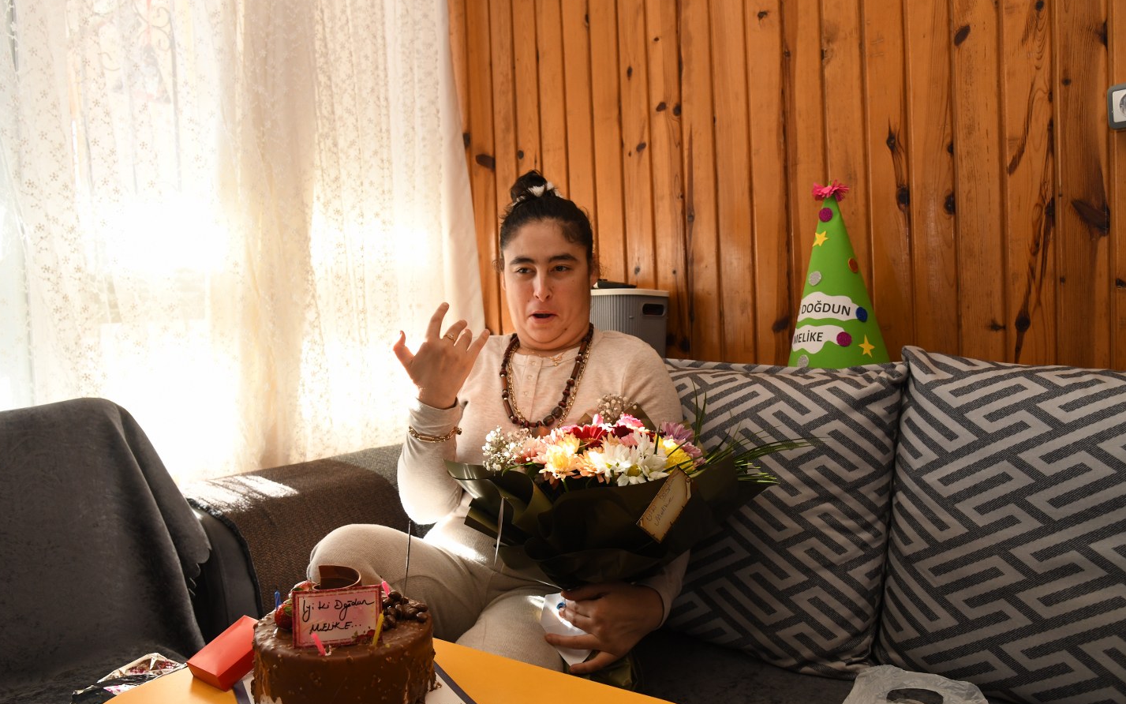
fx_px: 829
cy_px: 352
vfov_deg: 46.0
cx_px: 513
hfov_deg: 68.3
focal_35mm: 27
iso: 1250
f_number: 5.6
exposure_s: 1/200
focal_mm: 24
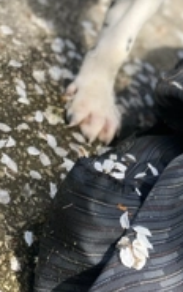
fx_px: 947
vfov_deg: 17.0
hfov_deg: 10.9
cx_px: 215
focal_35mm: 119
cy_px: -14
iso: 20
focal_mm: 6
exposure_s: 1/212
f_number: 2
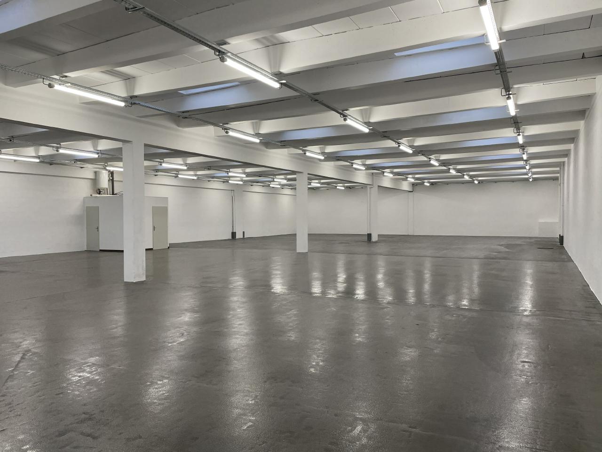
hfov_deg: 67.3
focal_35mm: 26
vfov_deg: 53.1
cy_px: 226
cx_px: 301
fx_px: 452
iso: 64
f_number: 1.6
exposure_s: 1/100
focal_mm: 4.2
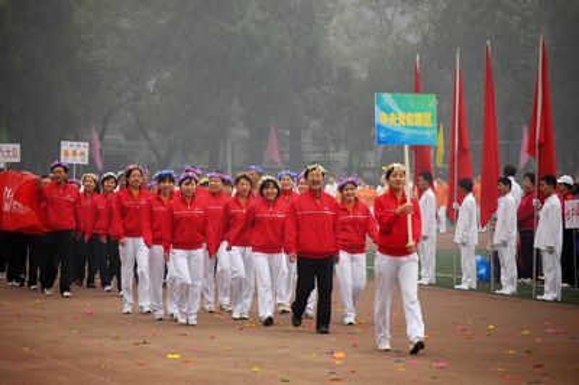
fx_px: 2796
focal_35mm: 174
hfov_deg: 11.8
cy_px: 192
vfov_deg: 7.9
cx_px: 290
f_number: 4.8
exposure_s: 1/200
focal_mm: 116
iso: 200
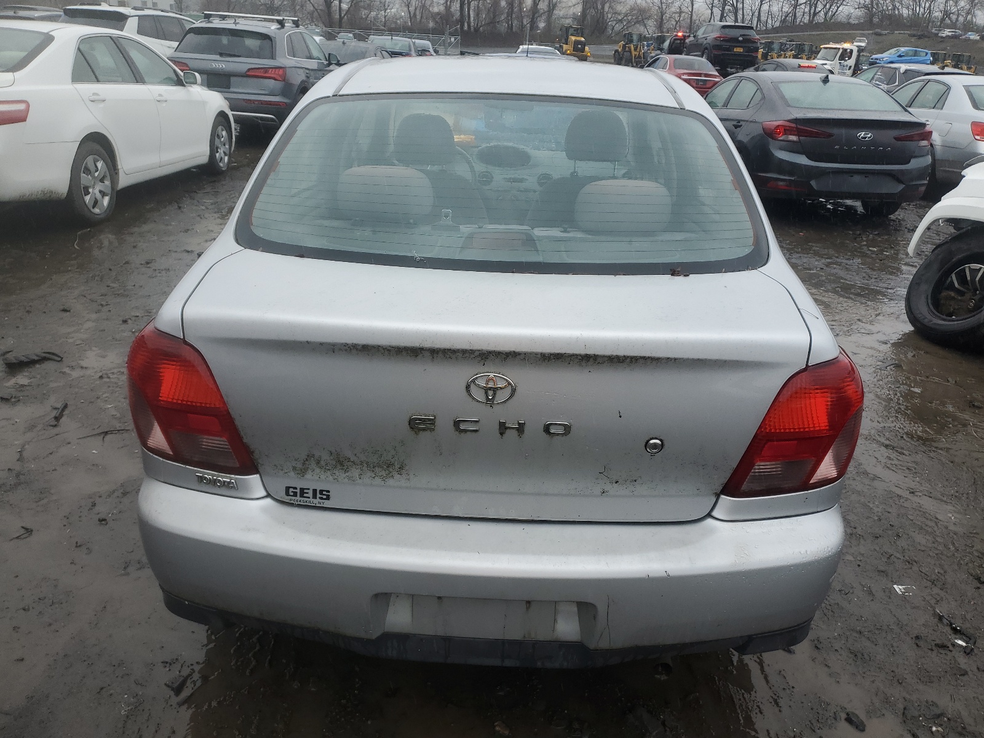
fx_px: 739
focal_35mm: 26
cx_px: 492
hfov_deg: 67.3
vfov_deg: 53.1
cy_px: 369
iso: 50
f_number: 1.5
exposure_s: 1/333
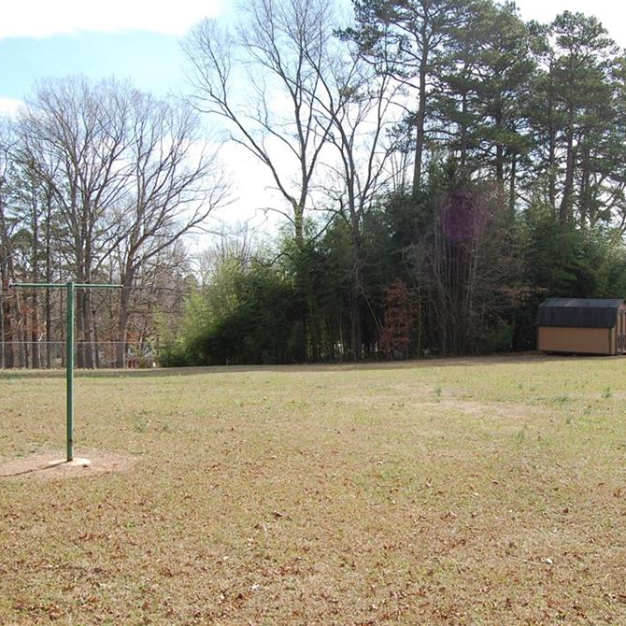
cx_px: 382
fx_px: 716
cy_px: 312
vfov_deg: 47.2
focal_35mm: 35
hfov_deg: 46.9
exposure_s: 1/250
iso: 200
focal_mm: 18
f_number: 8
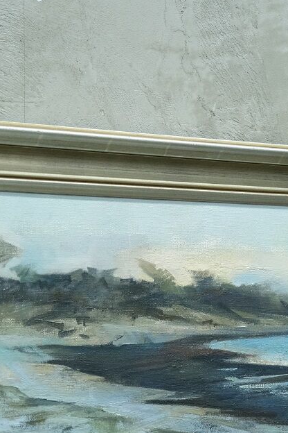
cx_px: 170
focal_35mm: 104
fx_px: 1248
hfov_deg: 13.2
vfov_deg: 19.4
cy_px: 371
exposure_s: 1/52
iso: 2500
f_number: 4
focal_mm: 34.2
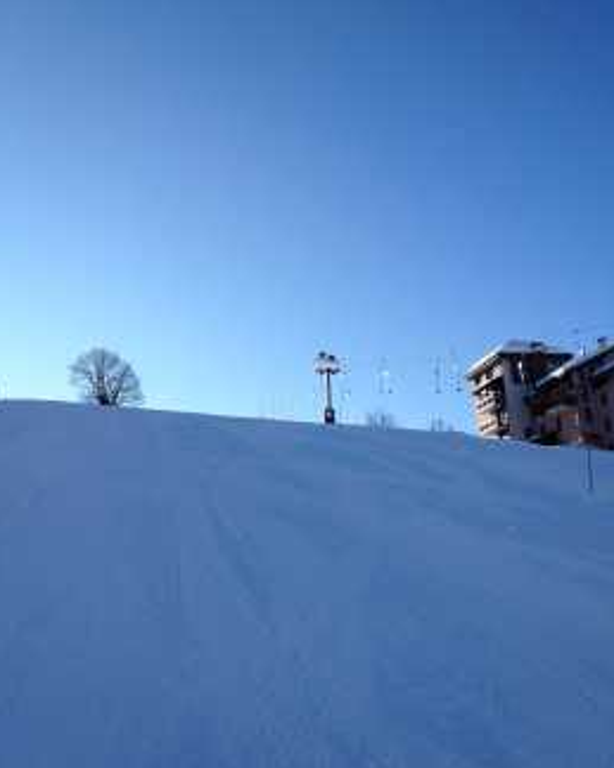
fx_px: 864
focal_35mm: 38
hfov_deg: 39.1
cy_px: 384
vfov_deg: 48.0
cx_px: 311
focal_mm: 4.28
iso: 64
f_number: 2.4
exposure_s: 1/1842
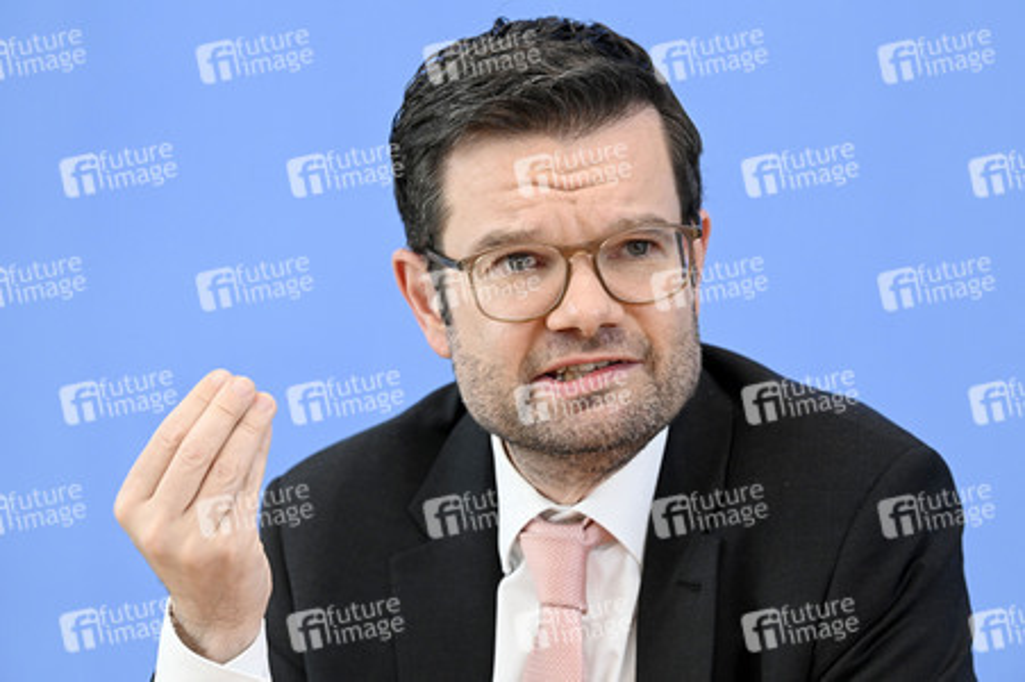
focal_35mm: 160
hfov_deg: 12.8
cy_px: 341
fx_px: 4552
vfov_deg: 8.6
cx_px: 512
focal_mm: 160
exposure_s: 1/800
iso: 4000
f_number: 5.6
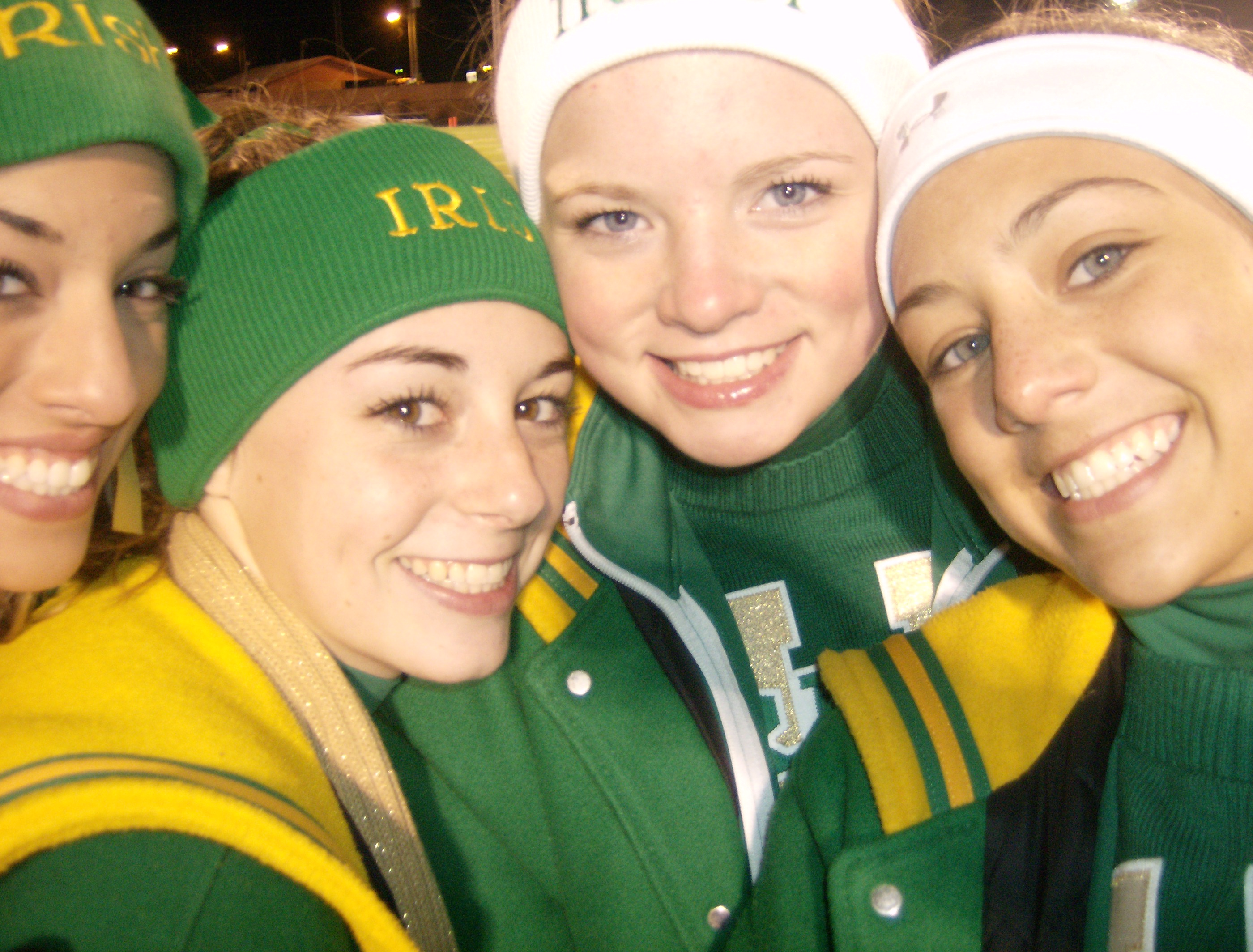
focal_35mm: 36
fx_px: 1309
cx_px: 626
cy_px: 476
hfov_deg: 51.1
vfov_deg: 40.0
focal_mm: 6
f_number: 2.8
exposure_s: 1/9.03
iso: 200
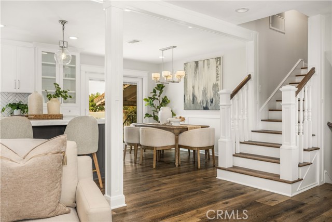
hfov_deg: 64.5
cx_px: 166
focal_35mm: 28
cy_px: 111
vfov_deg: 45.7
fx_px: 263
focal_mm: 28.5
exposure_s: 1/15
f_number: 6.3
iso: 125
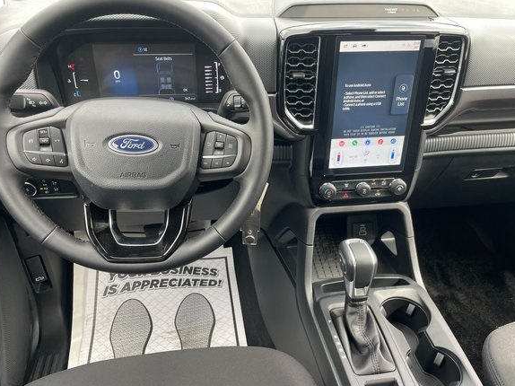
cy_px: 200
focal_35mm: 29
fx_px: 431
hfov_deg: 61.7
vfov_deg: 48.2
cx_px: 261
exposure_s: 1/121
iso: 80
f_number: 1.6
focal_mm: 4.2
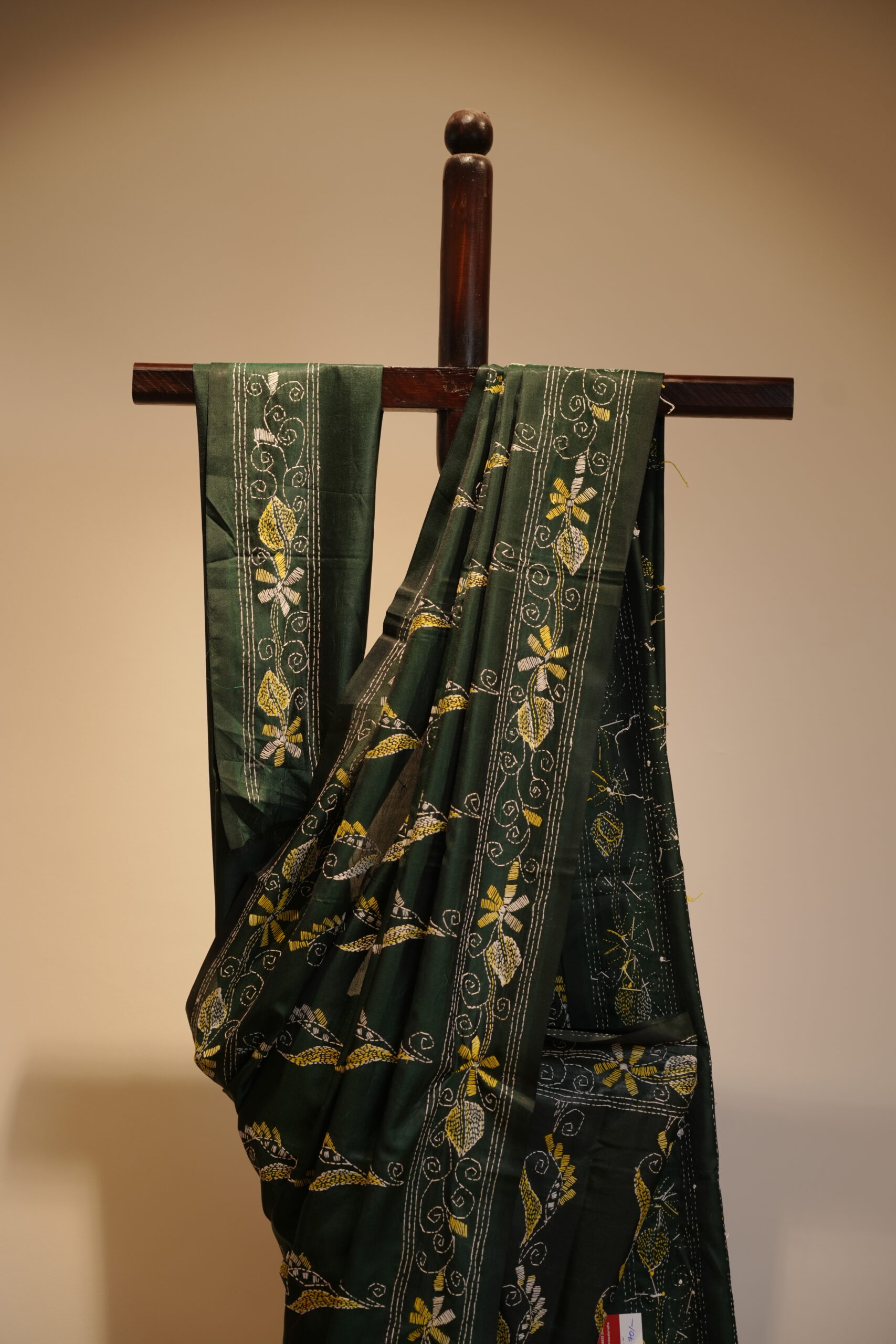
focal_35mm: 69
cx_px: 448
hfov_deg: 19.7
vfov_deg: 29.2
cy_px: 672
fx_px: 2575
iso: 320
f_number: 4
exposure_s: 1/100
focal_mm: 69
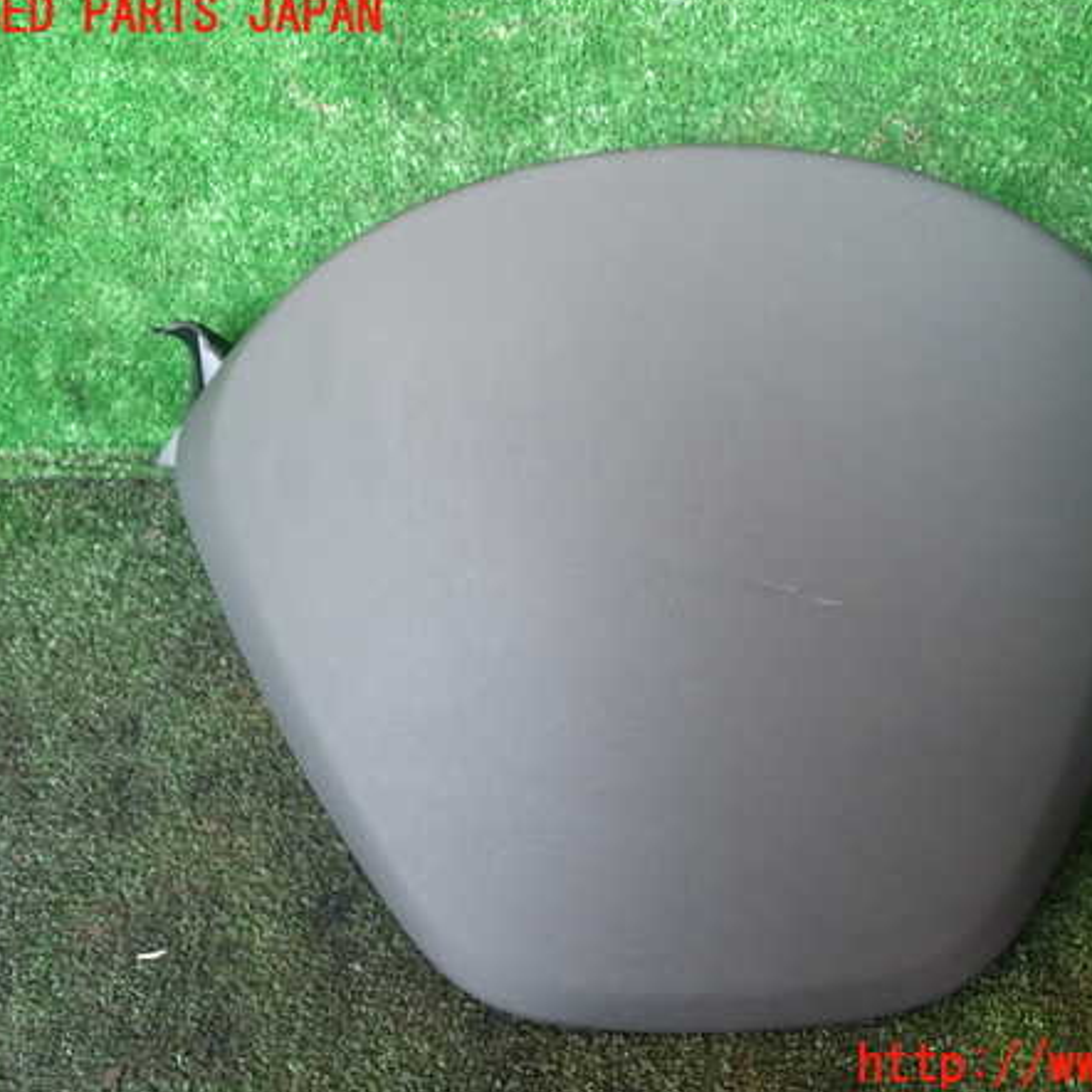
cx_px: 674
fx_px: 1285
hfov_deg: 45.7
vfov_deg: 46.0
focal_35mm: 36
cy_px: 541
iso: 200
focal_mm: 5.4
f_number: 2.3
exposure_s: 1/50
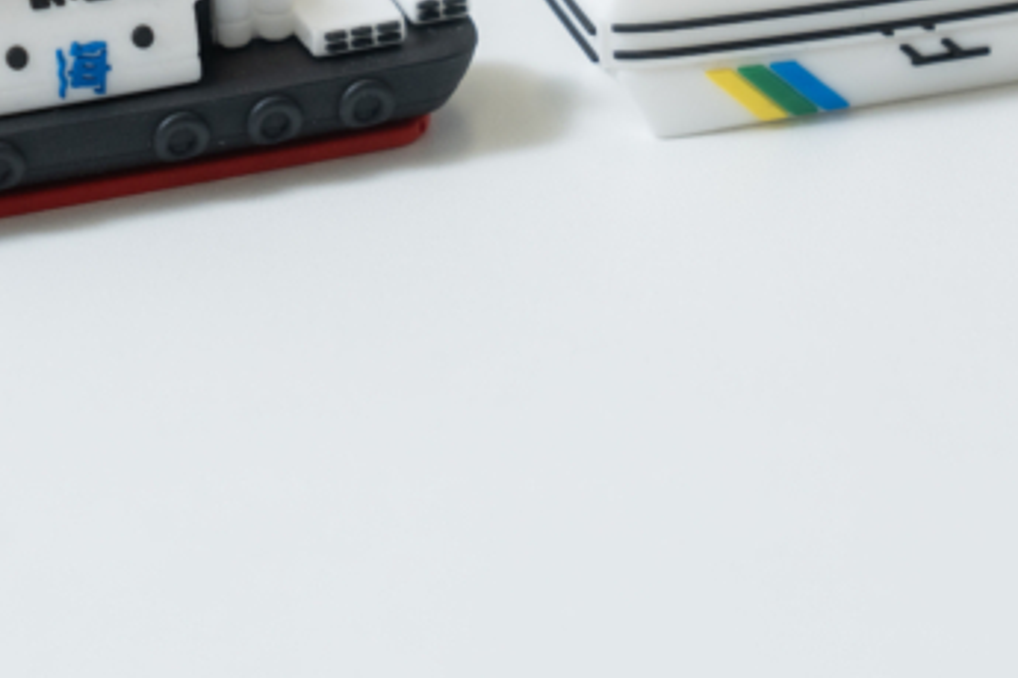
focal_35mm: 203
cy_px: -108
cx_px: 460
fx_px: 5740
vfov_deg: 6.7
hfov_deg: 10.1
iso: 320
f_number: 5.6
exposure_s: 1/200
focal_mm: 70
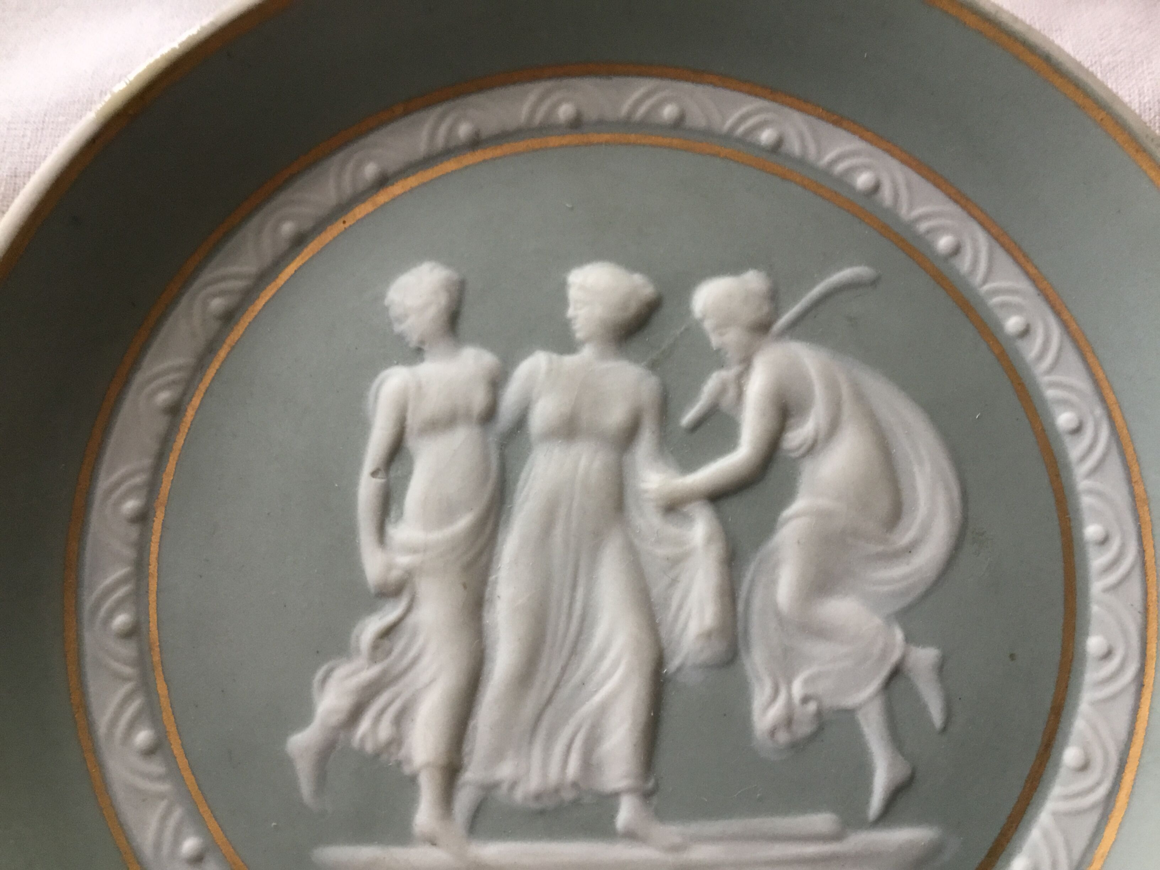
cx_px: 580
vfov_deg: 45.4
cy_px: 435
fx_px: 1039
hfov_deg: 58.4
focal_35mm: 31
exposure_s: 1/33
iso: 125
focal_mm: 3.3
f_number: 2.4
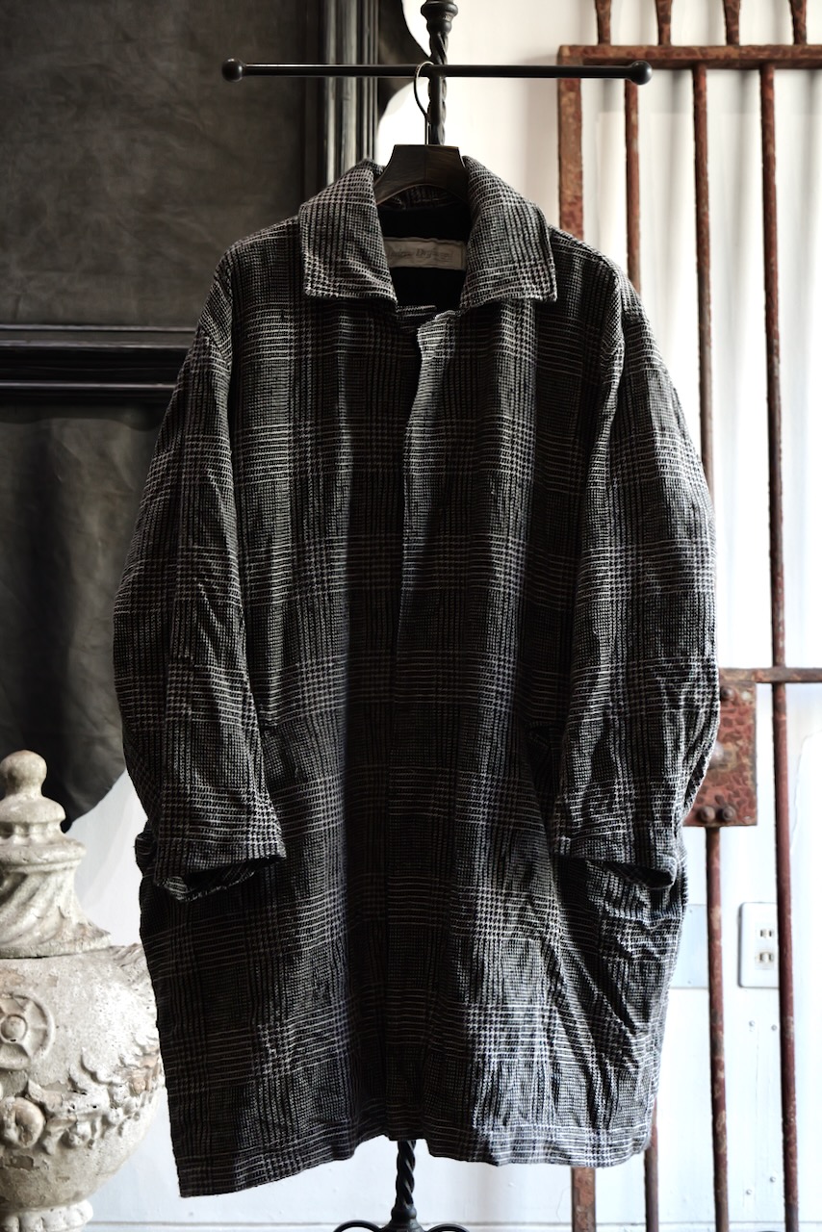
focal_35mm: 55
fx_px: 1883
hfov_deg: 24.6
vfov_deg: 36.2
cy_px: 616
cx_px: 411
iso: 1600
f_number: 5.5
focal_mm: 55
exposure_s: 1/60
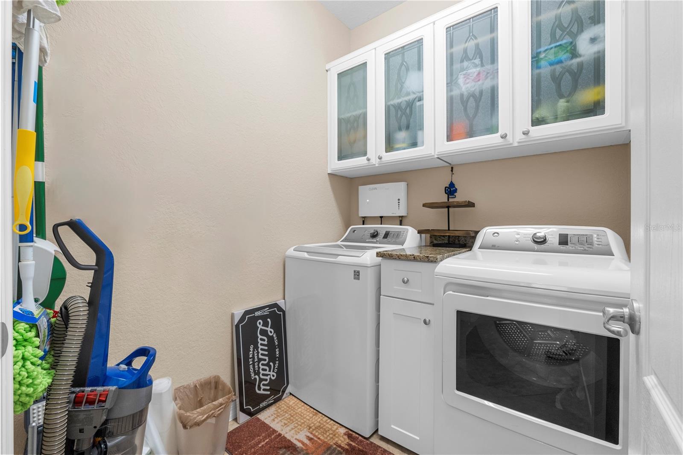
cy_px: 228
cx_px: 342
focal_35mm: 15
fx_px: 285
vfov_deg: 77.3
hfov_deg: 100.4
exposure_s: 1/30
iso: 1600
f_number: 5
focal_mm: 10
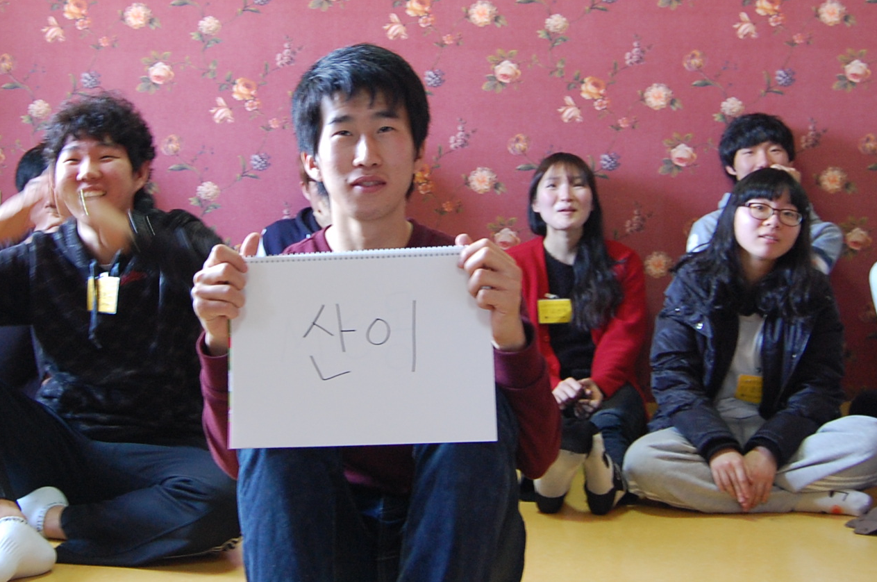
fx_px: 1238
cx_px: 353
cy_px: 156
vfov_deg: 26.2
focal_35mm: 51
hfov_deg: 38.9
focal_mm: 19
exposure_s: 1/20
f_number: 3.5
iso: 800
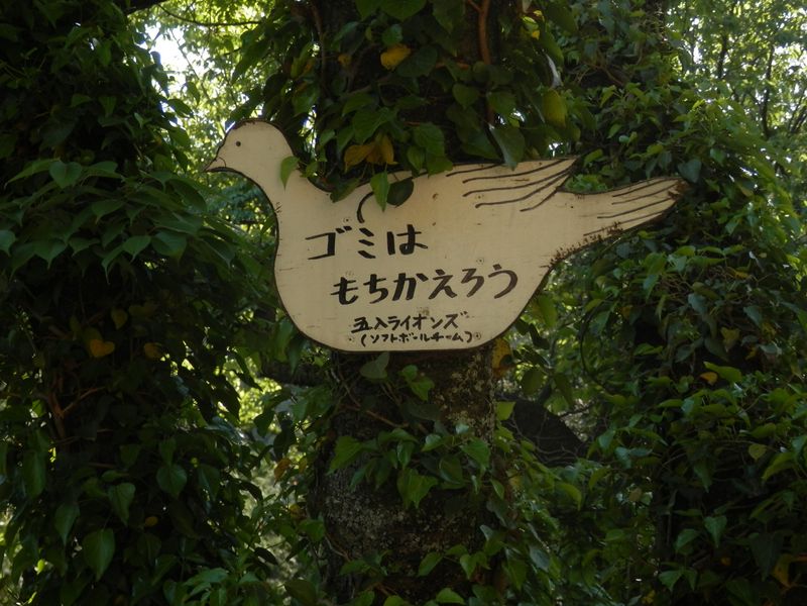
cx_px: 404
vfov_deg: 20.2
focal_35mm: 73
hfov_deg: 26.7
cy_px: 303
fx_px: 1702
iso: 100
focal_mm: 13.1
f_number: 4.5
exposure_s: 1/125
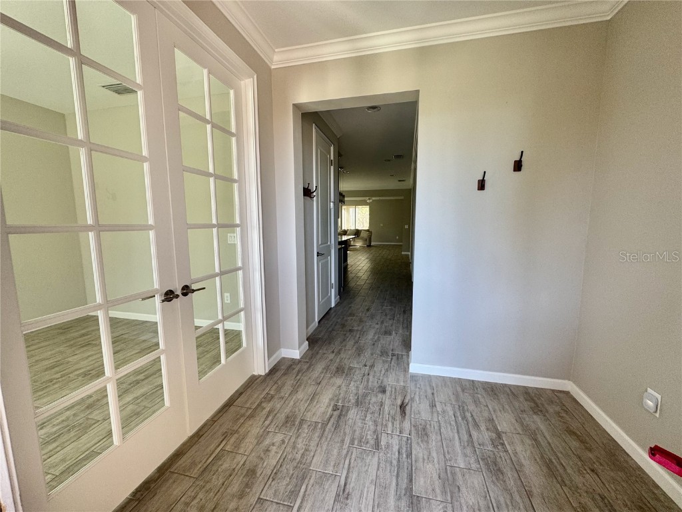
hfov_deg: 102.1
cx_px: 341
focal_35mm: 14
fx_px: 276
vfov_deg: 85.7
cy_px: 256
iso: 100
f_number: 2.2
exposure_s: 1/99
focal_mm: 2.22
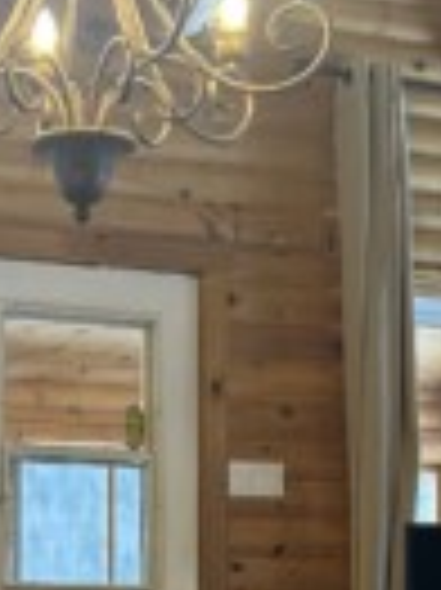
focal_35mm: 99
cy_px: 513
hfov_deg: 14.6
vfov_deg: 19.5
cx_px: -38
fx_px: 1684
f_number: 1.5
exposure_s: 1/60
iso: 125
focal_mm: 5.7
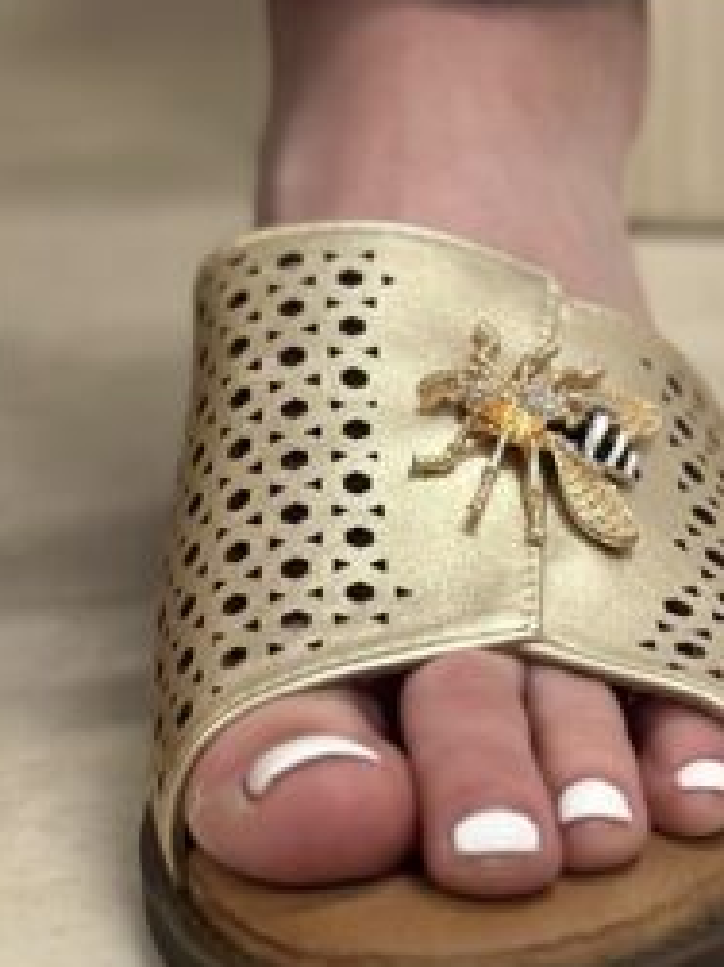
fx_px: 4270
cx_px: 96
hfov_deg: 9.7
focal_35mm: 153
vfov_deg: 12.7
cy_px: -31
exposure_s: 1/66
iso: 125
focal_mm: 6.86
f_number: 1.78
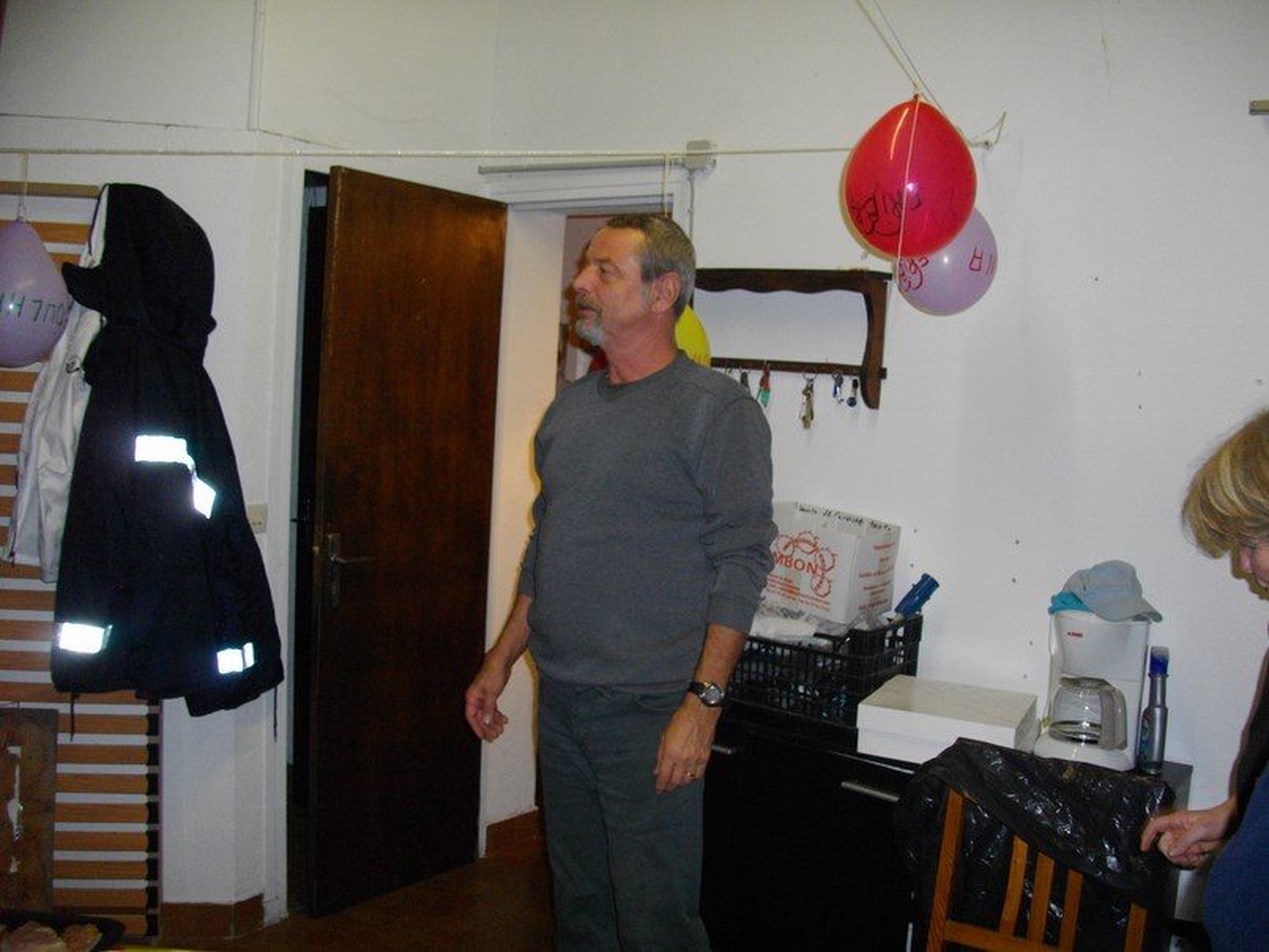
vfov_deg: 45.5
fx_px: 1137
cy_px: 476
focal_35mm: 31
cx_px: 634
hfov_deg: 58.3
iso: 200
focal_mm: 5.7
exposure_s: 1/40
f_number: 2.9
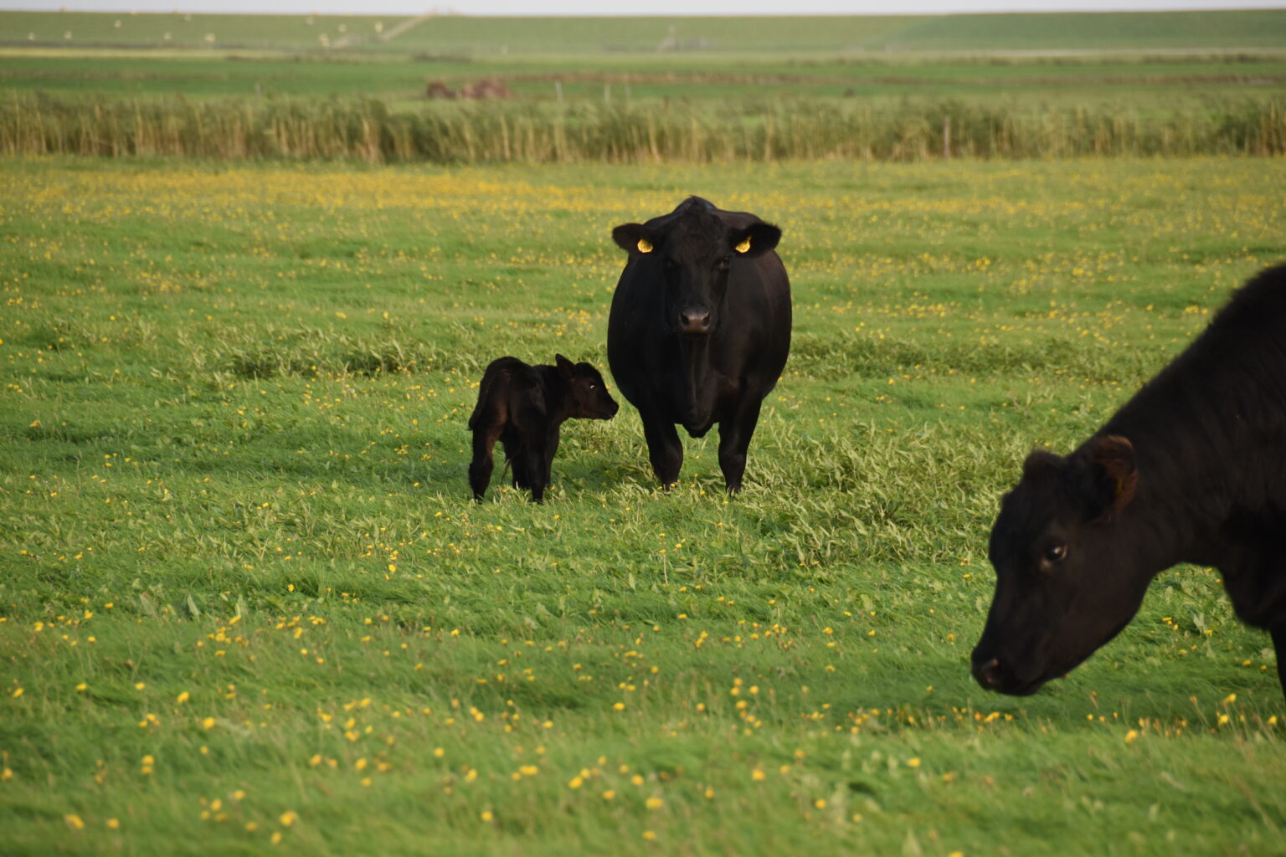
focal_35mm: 300
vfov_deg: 4.6
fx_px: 10716
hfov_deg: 6.9
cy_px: 428
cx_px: 643
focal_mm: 200
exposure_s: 1/500
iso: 360
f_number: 5.6
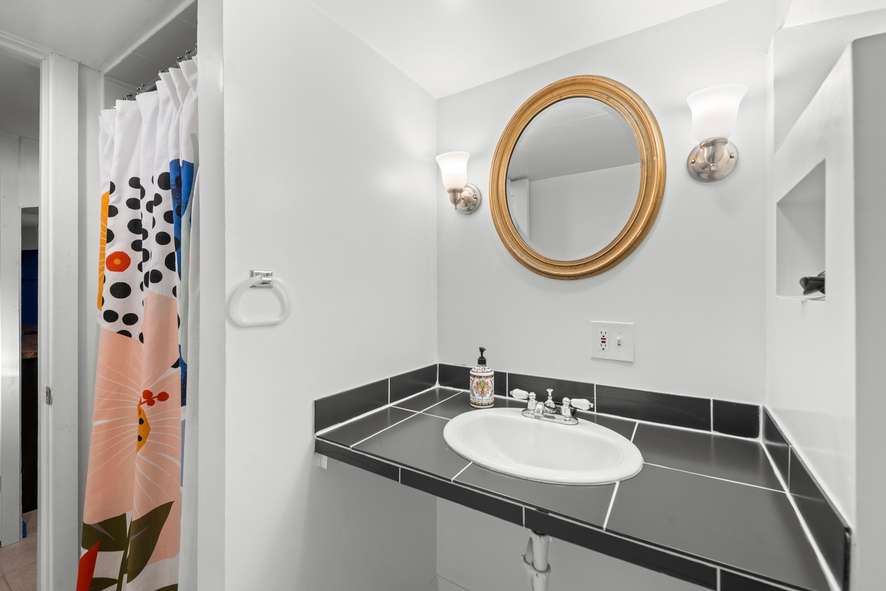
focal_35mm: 15
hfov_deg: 100.4
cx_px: 443
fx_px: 369
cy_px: 296
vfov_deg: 77.3
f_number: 9
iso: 400
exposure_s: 1/6
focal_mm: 15
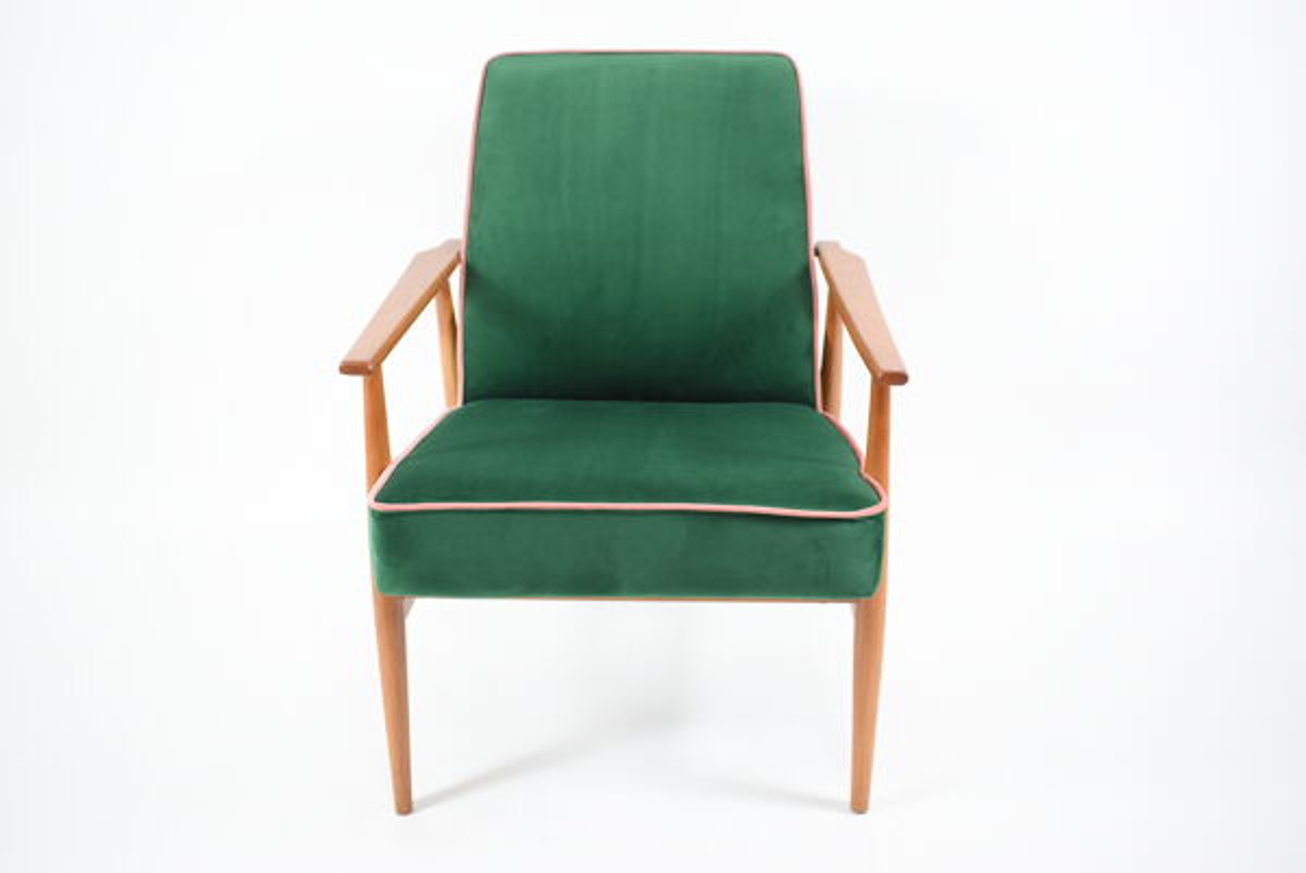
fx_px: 1307
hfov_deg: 53.1
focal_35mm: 36
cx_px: 653
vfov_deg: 36.9
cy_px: 436
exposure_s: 1/8
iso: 100
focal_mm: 24
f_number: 4
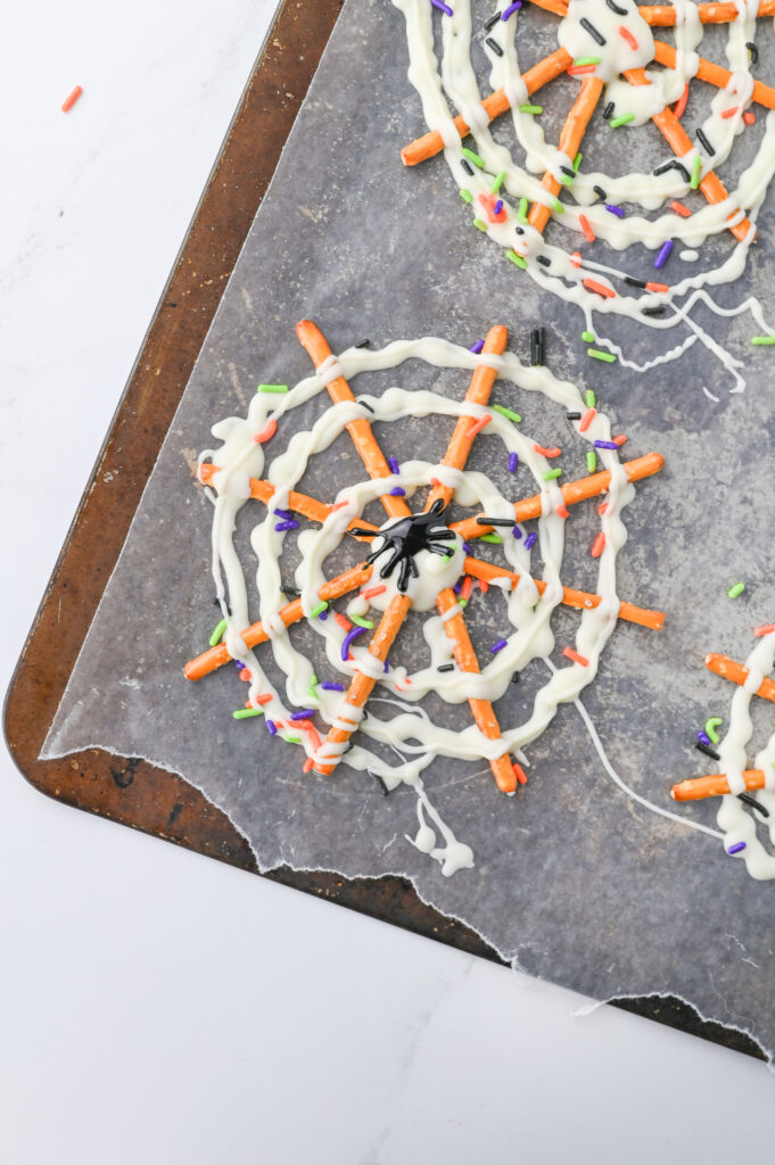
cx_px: 388
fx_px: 1617
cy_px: 582
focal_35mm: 50
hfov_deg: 26.9
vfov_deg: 39.6
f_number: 6.3
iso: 250
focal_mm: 50
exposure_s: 1/80
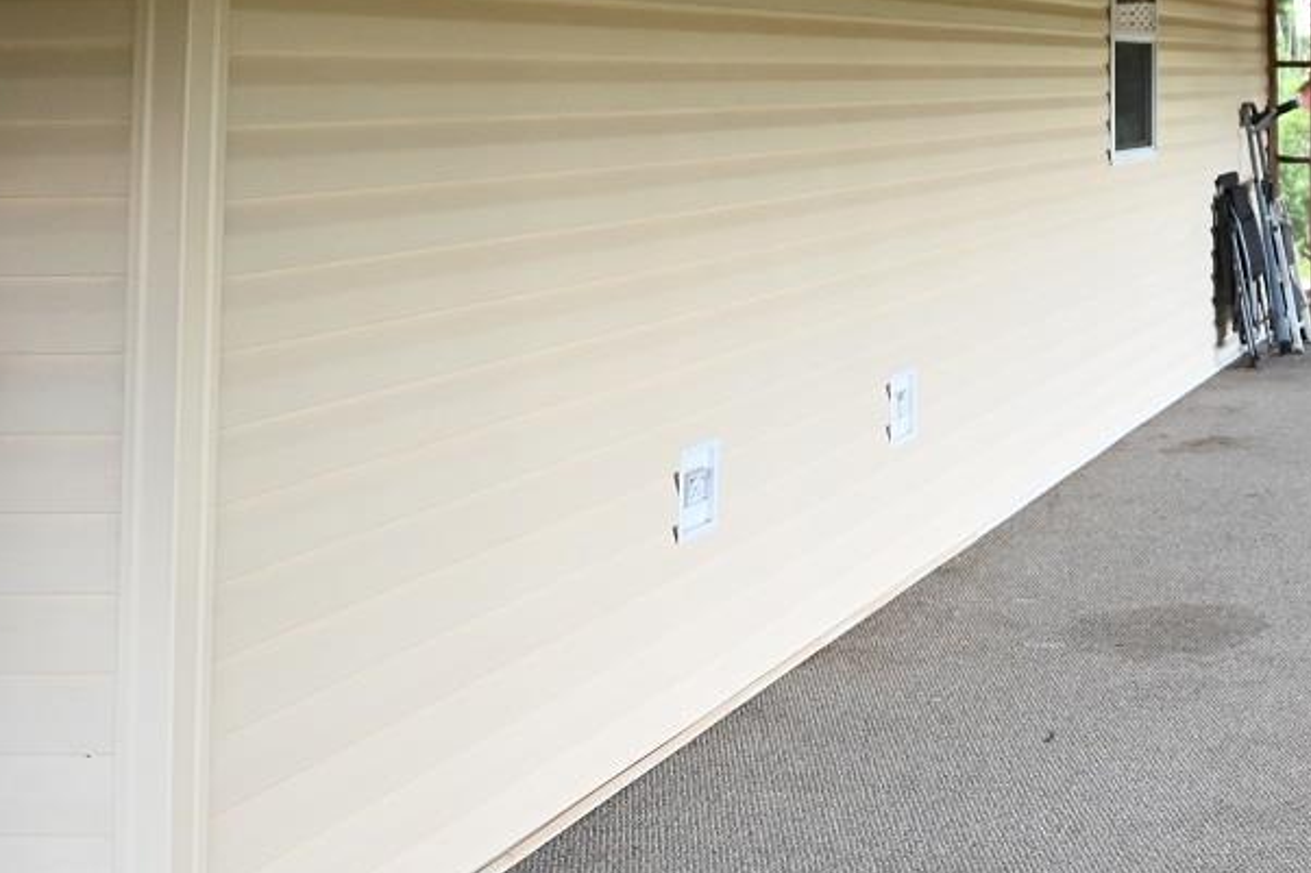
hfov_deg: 29.0
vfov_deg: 21.5
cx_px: 1568
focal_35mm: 60
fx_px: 2184
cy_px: -83
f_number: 4
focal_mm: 24
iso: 2000
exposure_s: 1/125
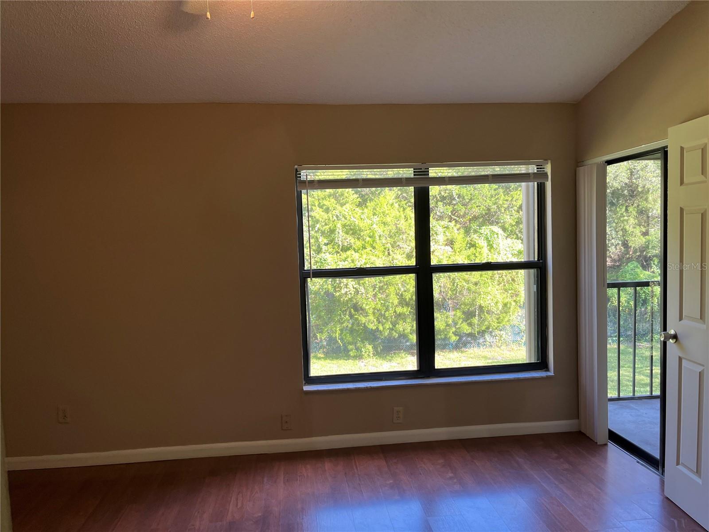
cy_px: 266
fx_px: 533
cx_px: 354
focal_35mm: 26
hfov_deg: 67.3
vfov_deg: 53.1
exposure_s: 1/122
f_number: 1.6
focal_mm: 5.1
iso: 64
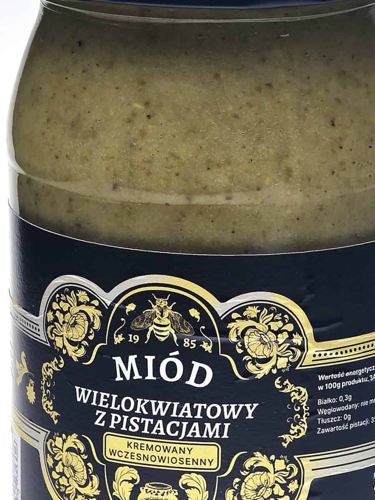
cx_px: 226
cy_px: 322
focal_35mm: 245
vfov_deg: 8.1
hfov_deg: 6.1
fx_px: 3540
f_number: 3.4
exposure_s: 1/101
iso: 40
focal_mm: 18.6
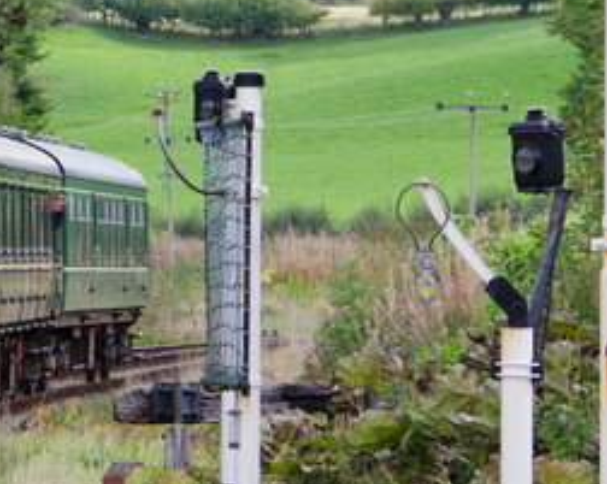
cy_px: 181
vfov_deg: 3.9
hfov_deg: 4.9
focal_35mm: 394
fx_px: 7070
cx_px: -89
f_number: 8
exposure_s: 1/400
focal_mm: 88
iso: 800
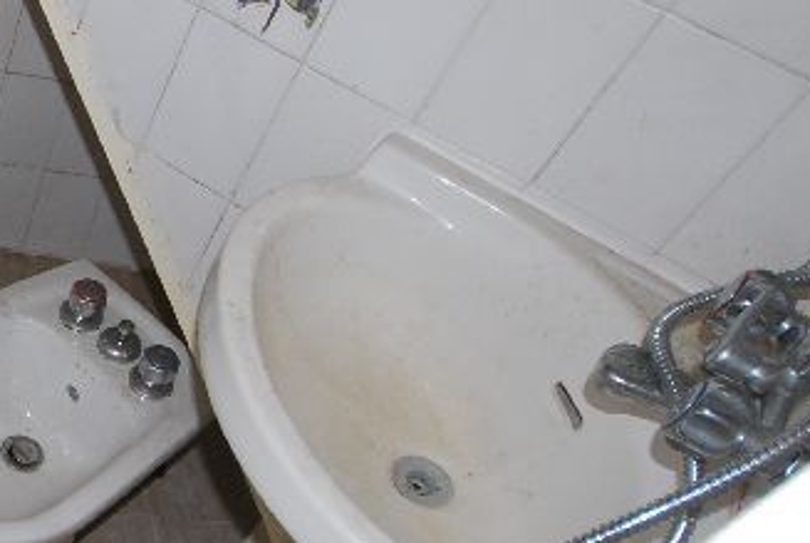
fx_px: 1059
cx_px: -126
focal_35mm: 47
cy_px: 413
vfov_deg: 28.3
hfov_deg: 34.7
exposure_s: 1/60
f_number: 4
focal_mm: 10
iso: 200
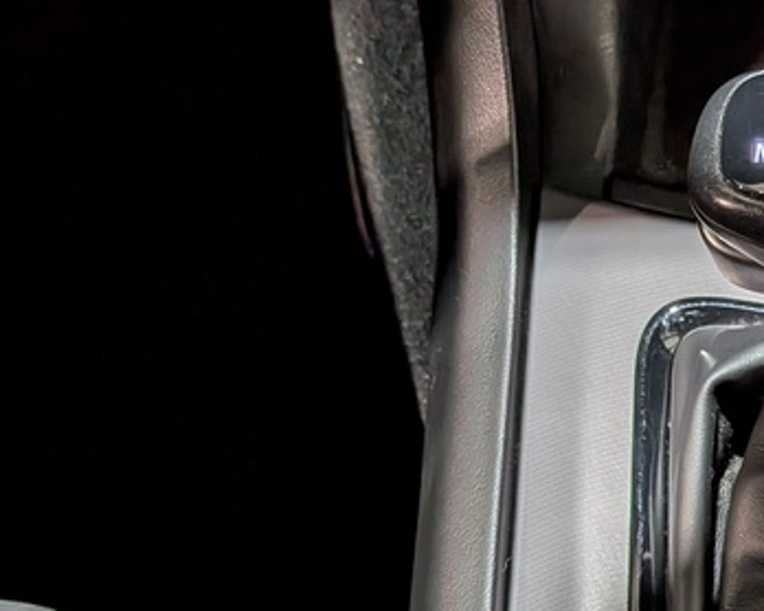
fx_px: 1559
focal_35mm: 69
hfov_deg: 25.0
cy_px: 582
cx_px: 896
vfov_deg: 21.5
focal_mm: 4.53
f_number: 1.7
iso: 48
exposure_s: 1/120
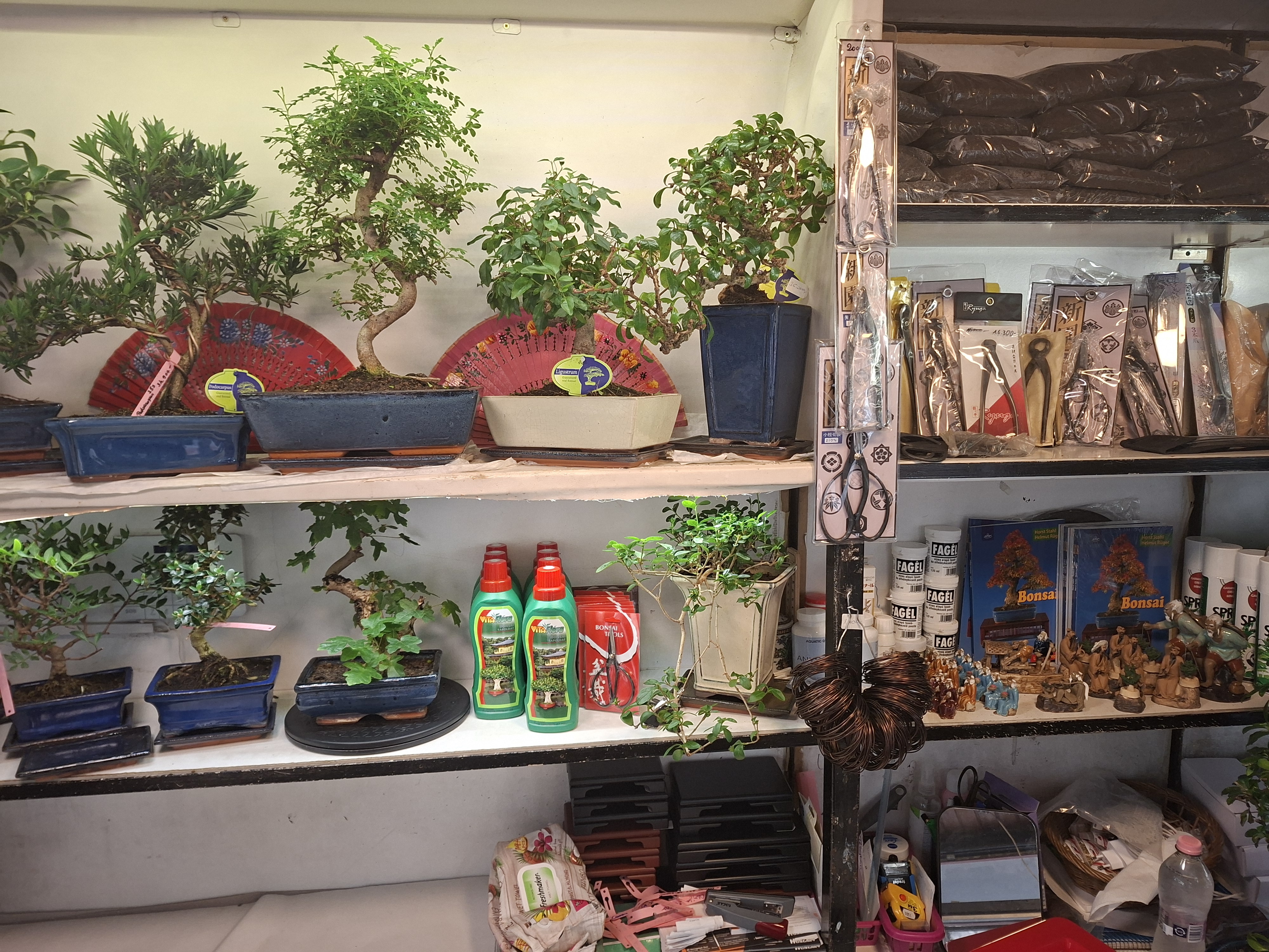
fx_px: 843
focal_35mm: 23
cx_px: 634
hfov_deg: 73.9
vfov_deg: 58.9
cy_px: 476
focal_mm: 5.54
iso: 200
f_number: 1.8
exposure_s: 1/50
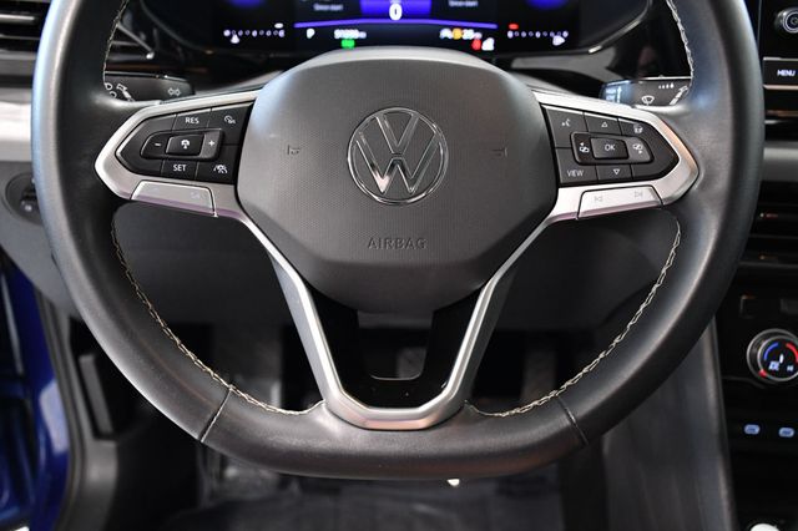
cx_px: 399
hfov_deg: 48.5
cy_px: 266
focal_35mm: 40
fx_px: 886
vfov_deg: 33.4
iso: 2500
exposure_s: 1/60
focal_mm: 27
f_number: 4
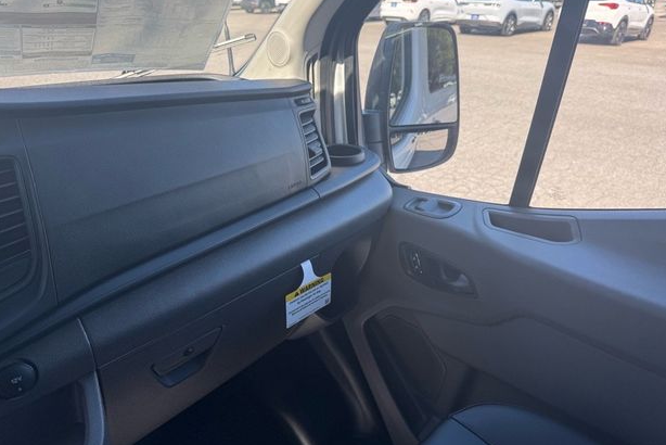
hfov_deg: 69.3
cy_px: 215
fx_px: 481
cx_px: 344
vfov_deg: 49.6
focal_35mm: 26
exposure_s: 1/633
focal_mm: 6.76
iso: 80
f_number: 1.78
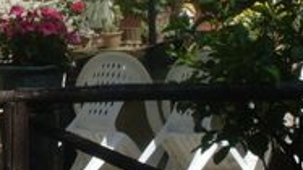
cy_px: -104
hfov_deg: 10.2
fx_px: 1686
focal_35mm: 210
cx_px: -23
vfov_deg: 5.7
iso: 80
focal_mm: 9.9
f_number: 9.9
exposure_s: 1/250
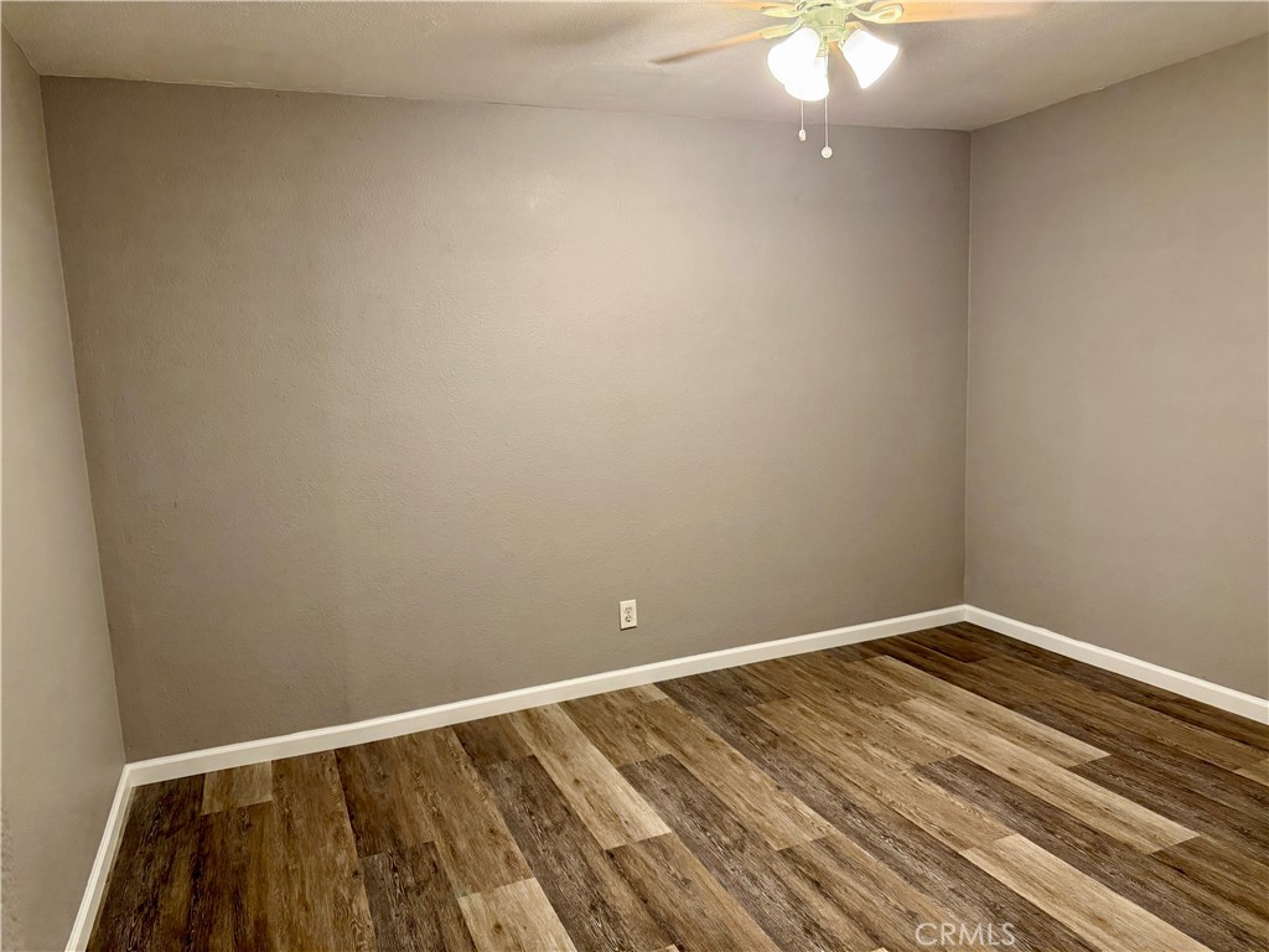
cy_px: 476
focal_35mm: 24
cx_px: 634
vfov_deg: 56.8
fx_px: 880
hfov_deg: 71.6
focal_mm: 6.76
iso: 250
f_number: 1.78
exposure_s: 1/60
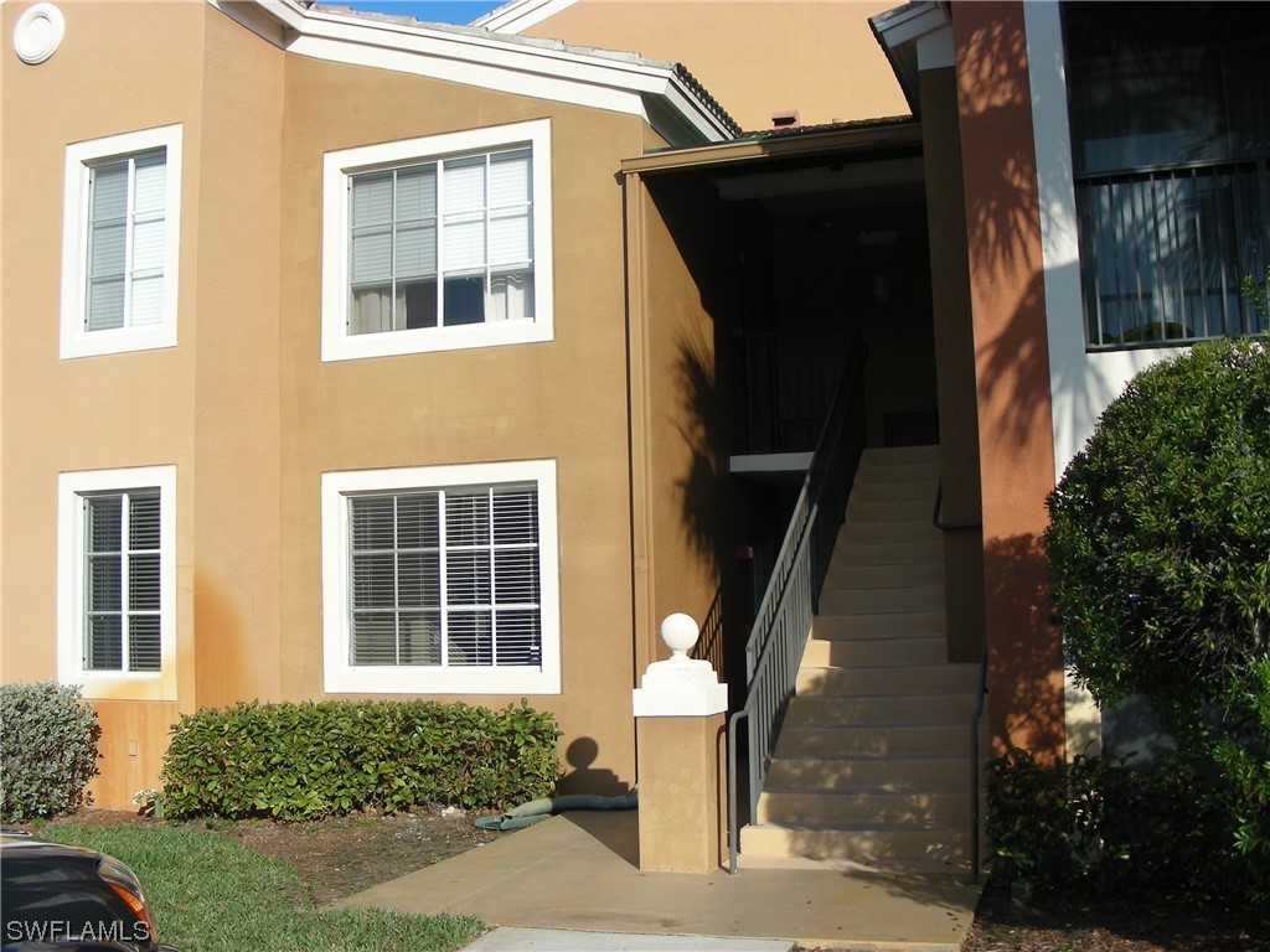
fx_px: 1394
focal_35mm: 38
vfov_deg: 37.7
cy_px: 476
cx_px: 635
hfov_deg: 49.0
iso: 70
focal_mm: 6.3
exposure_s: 1/653
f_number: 4
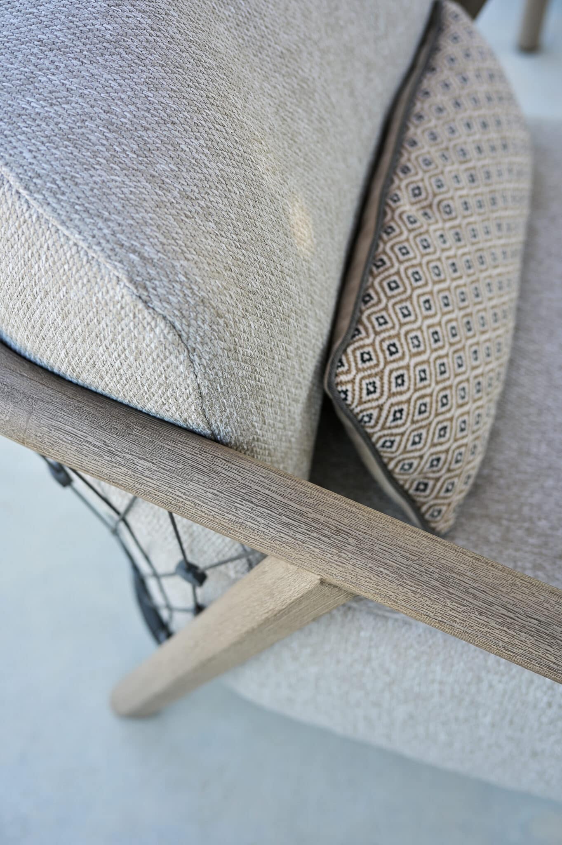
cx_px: 281
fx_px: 938
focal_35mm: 40
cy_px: 422
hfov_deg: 33.4
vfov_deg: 48.5
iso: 100
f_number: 4
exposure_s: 1/160
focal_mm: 40
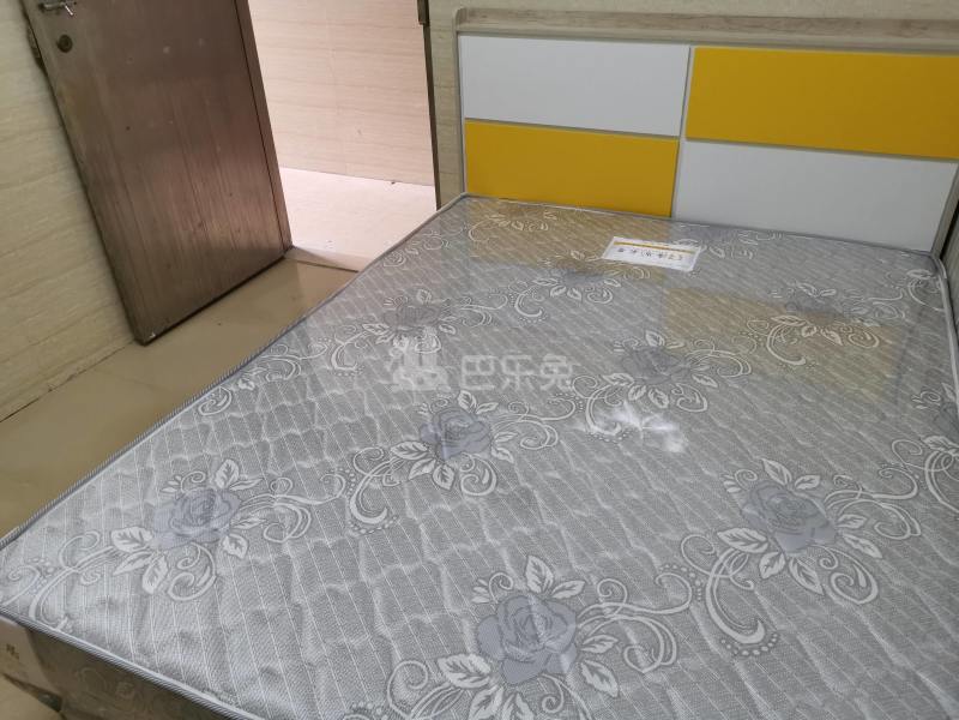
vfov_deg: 51.4
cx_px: 480
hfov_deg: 65.3
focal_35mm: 27
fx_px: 748
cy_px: 360
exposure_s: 1/100
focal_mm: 5.58
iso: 200
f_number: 1.8
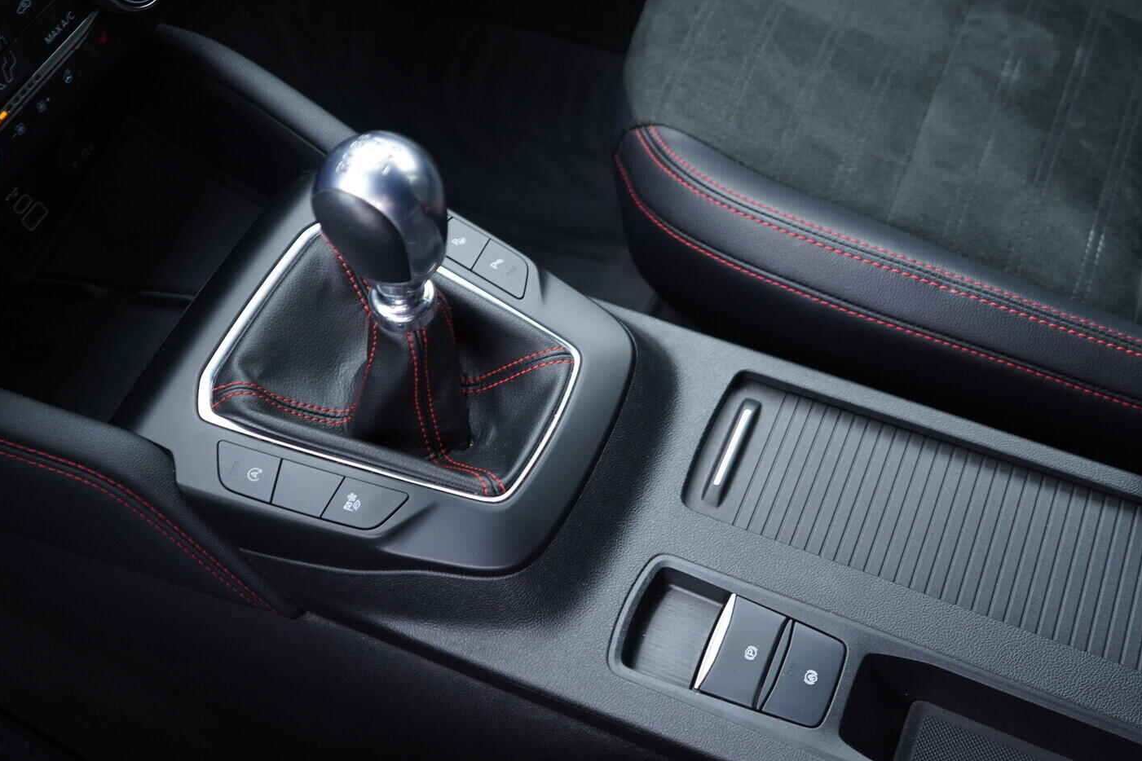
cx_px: 571
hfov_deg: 51.9
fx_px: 1174
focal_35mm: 37
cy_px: 376
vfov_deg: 35.9
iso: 320
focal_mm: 24
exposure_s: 1/40
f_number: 2.8
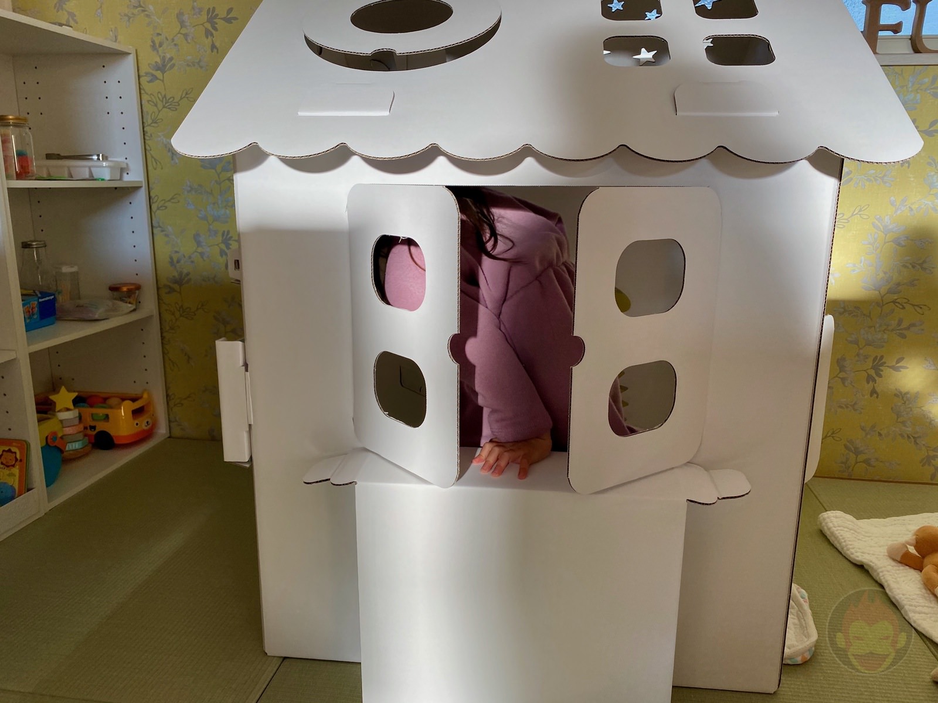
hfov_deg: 67.3
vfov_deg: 53.1
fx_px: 705
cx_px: 469
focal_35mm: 26
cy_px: 352
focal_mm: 4.25
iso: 50
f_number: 1.8
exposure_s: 1/122
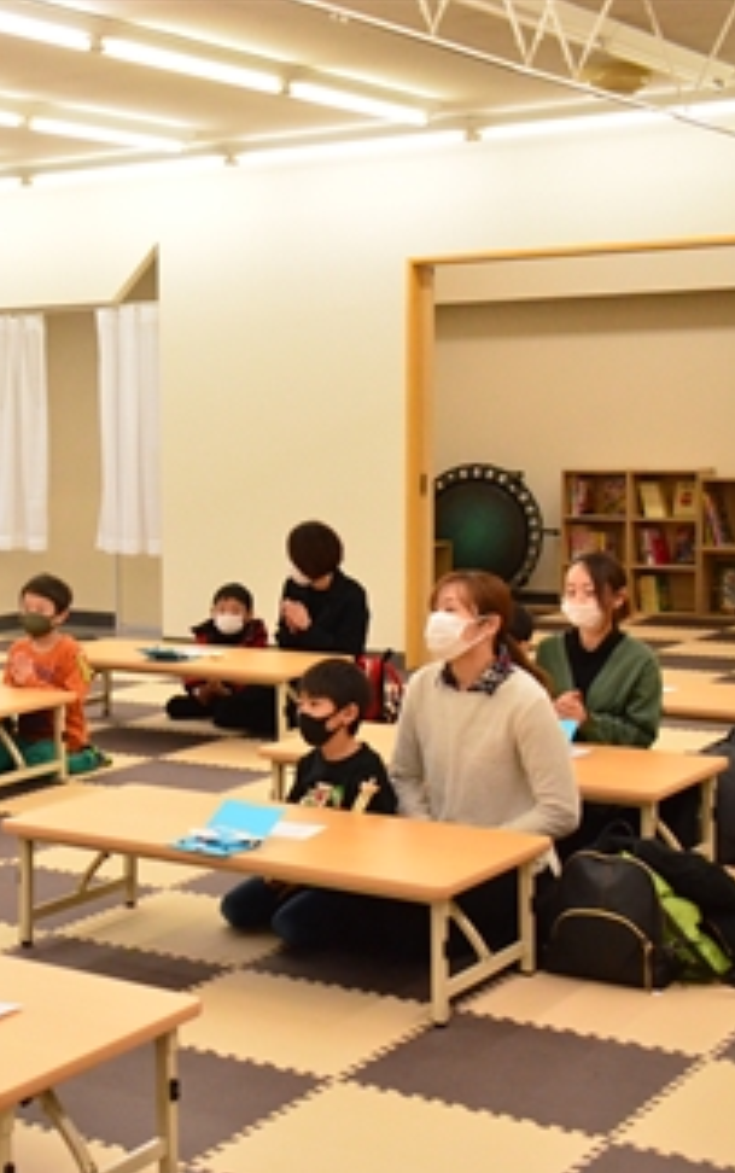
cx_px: -33
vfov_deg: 34.6
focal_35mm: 59
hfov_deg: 21.2
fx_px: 1881
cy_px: 596
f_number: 5
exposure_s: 1/400
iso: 3200
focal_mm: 25
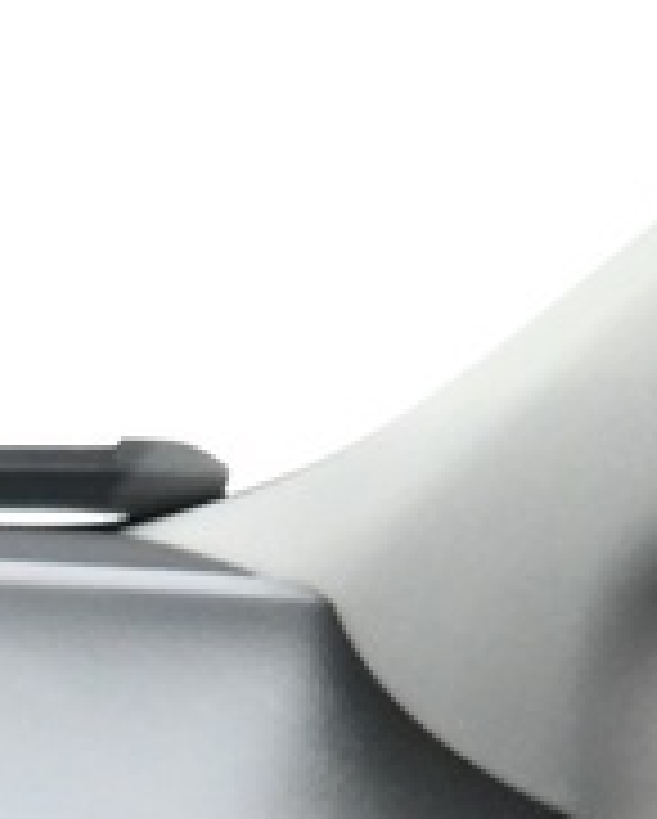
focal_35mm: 200
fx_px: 4853
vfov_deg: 8.5
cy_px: 2214
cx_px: -2416
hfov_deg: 5.9
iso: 1800
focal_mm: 16
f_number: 3.5
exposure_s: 1/25
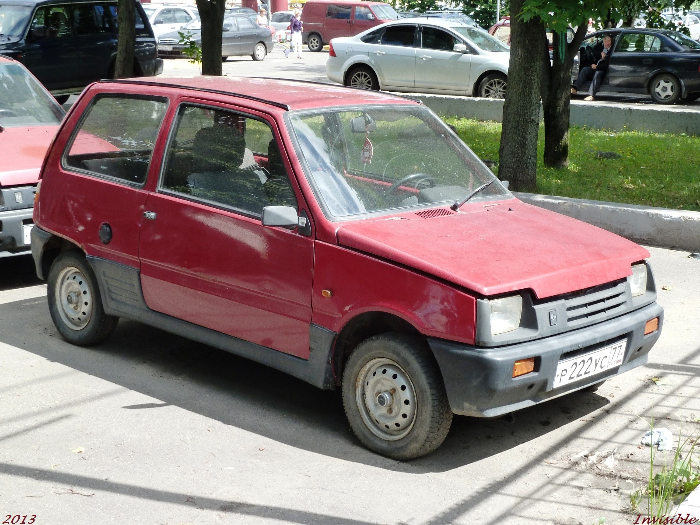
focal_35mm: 59
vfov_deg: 24.8
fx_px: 1193
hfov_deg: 32.7
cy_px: 262
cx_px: 350
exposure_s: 1/160
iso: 125
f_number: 3.9
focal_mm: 9.7
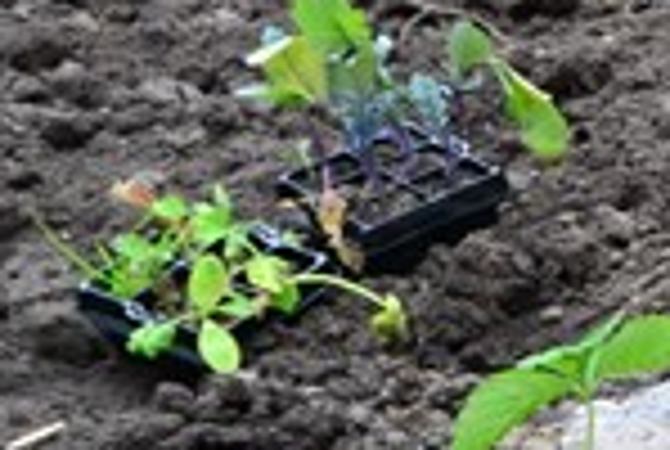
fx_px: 4793
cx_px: 1461
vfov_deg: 5.4
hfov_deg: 7.6
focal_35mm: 257
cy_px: 200
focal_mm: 32
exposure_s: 1/500
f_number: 11
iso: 1600
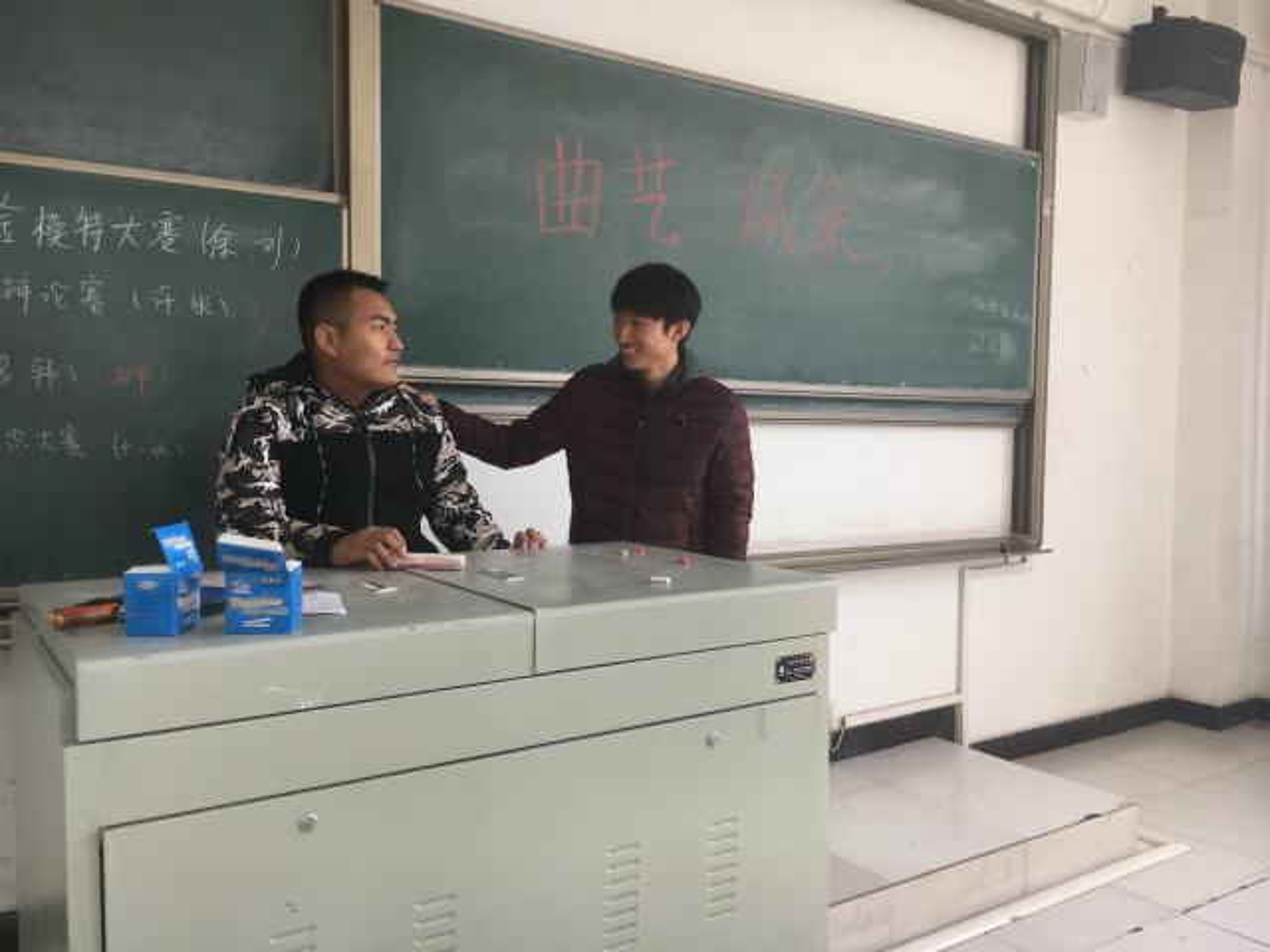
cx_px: 635
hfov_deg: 61.7
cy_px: 476
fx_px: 1064
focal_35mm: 29
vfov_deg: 48.2
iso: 25
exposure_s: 1/50
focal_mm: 4.15
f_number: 2.2
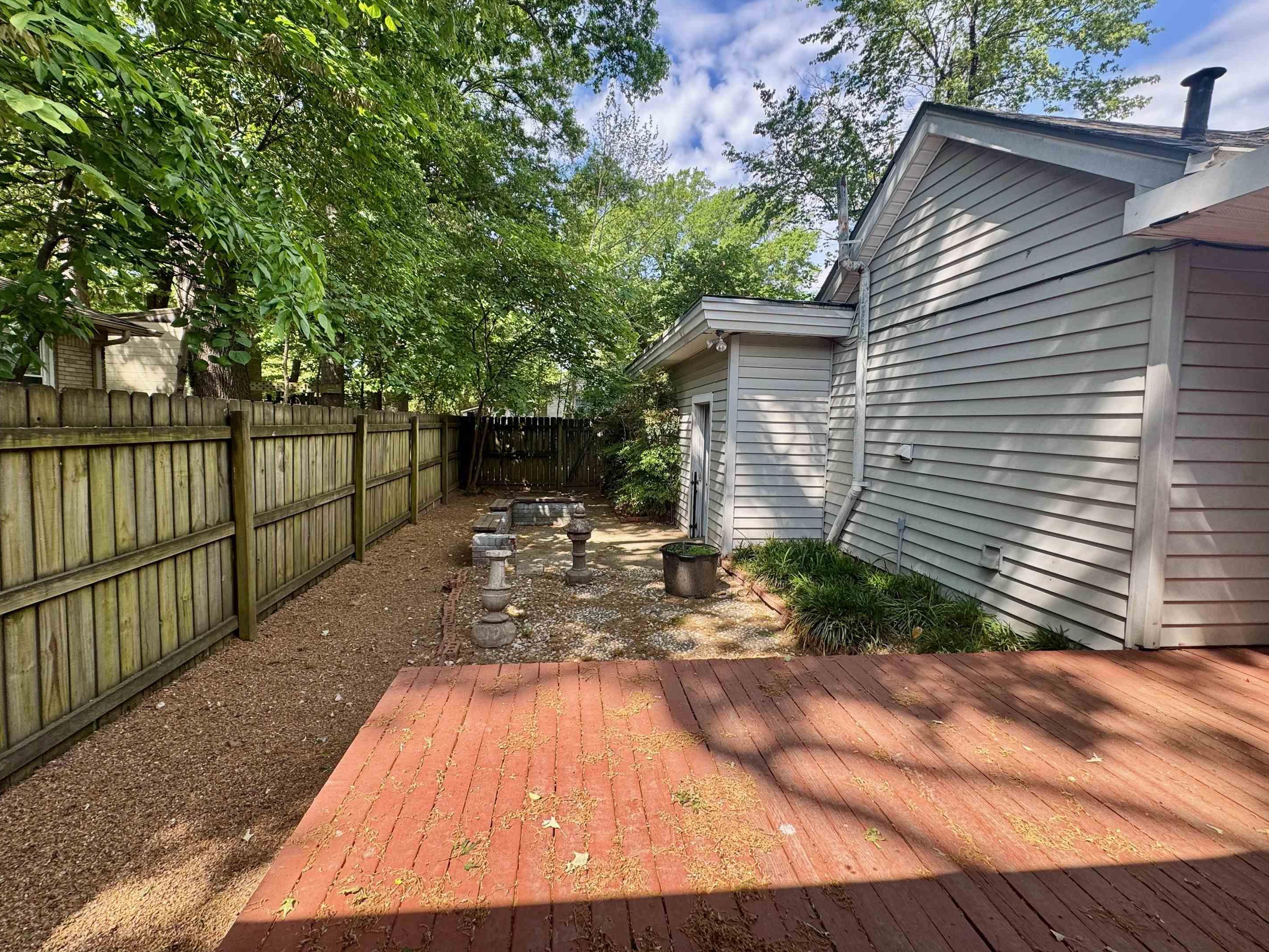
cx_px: 619
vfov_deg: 81.7
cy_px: 458
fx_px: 550
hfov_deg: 98.2
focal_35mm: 15
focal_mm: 2.22
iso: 40
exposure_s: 1/241
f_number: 2.2
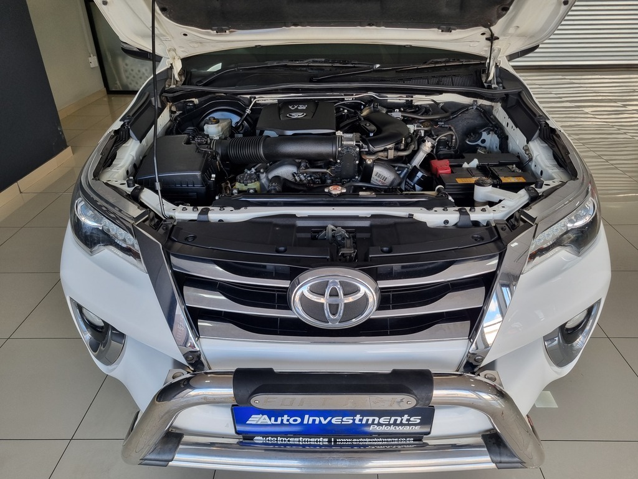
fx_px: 479
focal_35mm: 26
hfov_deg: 67.3
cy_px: 240
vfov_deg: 53.1
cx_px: 319
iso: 50
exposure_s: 1/124
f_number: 1.8
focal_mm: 5.4
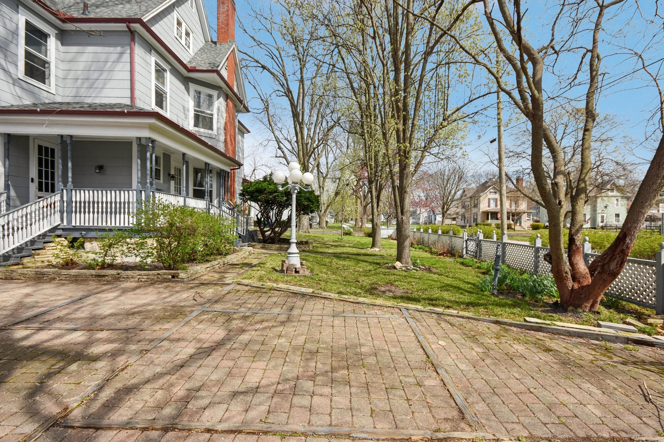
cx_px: 332
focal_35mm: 18
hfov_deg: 90.0
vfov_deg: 67.4
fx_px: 332
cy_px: 221
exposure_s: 1/800
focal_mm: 12
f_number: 8
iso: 400
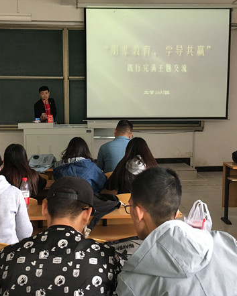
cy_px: 141
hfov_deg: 36.4
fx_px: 360
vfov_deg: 44.8
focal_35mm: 41
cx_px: 112
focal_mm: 4.15
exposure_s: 1/33
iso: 200
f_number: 2.2
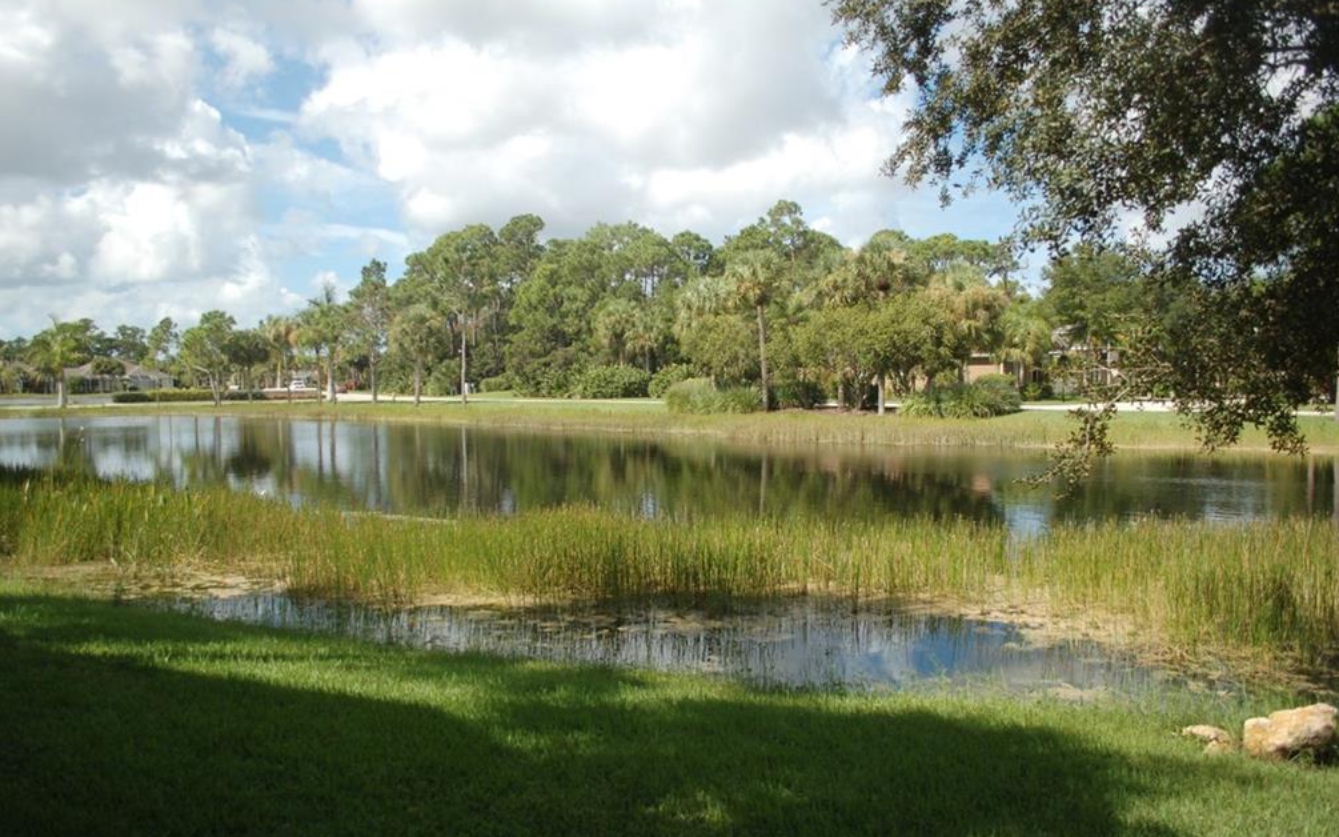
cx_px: 660
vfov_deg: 44.5
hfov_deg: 66.5
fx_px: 1022
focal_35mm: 28
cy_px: 441
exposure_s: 1/1250
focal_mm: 18
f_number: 3.5
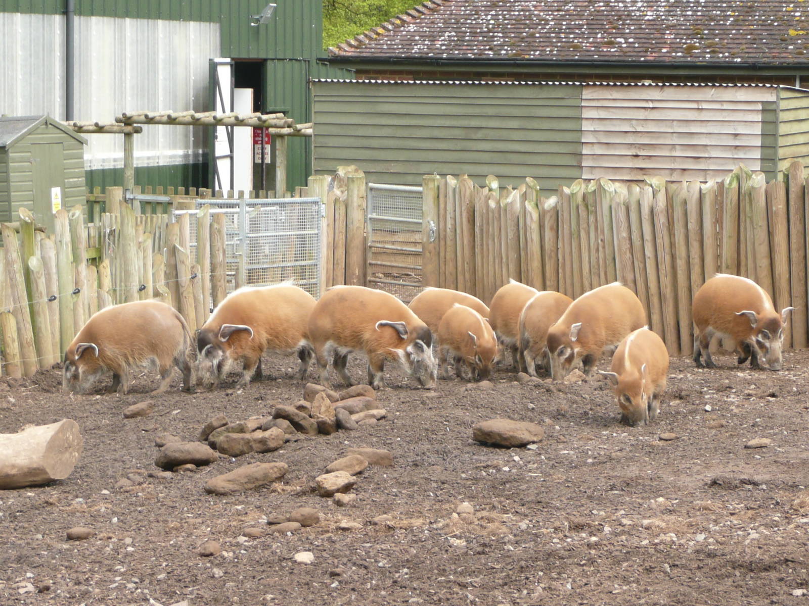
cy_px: 303
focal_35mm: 115
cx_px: 404
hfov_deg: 17.1
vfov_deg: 12.9
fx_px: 2688
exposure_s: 1/125
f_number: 4.6
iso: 100
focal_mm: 12.7
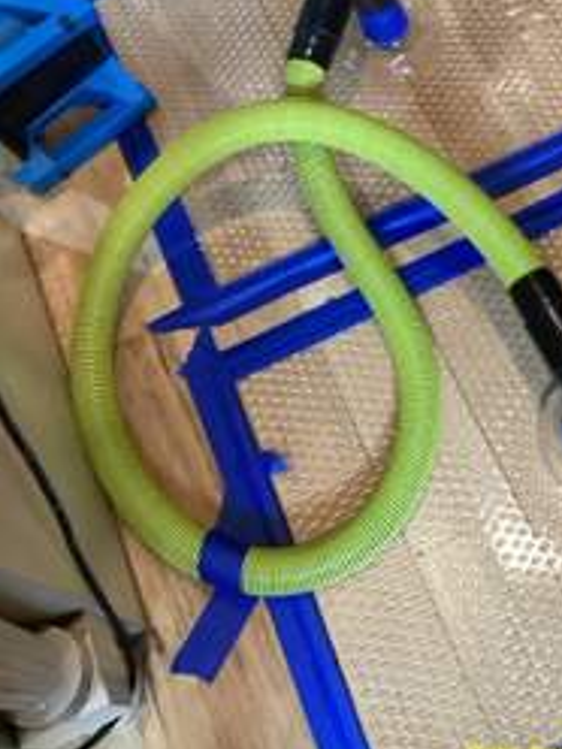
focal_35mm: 50
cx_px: 450
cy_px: 205
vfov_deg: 37.4
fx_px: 1082
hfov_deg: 28.5
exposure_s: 1/40
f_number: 2.4
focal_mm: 3.3
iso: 400
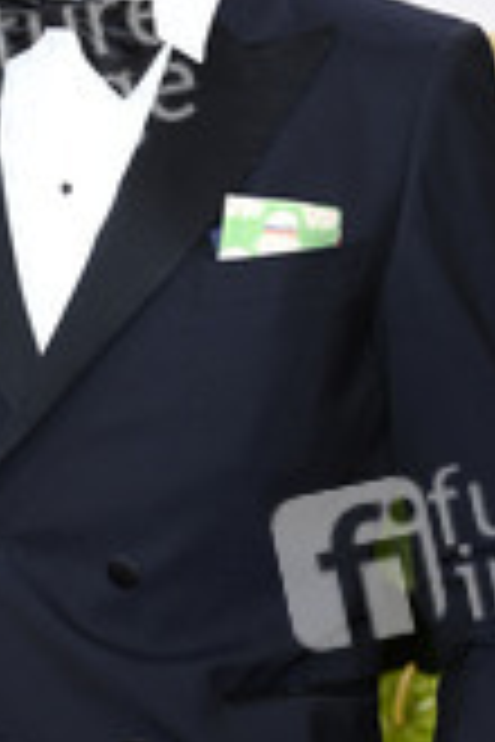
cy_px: 319
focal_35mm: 206
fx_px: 4248
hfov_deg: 6.7
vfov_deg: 10.0
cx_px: 94
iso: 500
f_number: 5.6
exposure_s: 1/250
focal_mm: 85
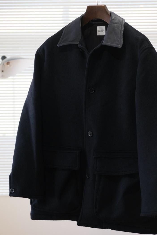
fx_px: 537
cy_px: 117
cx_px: 85
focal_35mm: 82
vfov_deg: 24.8
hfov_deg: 16.6
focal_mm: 44.4
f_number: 4
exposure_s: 1/125
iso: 400
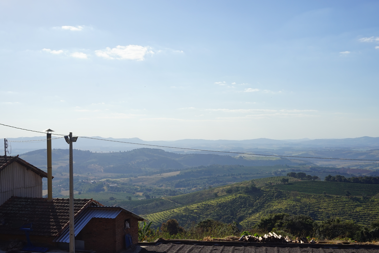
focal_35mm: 44
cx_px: 203
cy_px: 154
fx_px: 463
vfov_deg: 30.4
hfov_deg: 44.5
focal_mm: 35
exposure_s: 1/200
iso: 100
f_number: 11
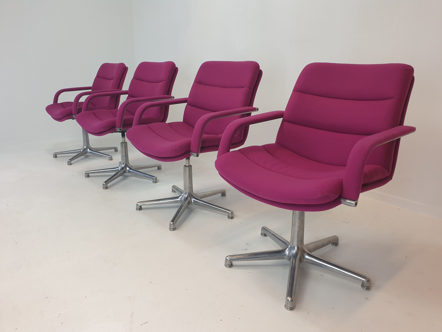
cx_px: 221
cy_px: 166
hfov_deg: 67.3
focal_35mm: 26
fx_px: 332
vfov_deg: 53.1
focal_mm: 4.3
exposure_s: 1/100
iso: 64
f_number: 2.4
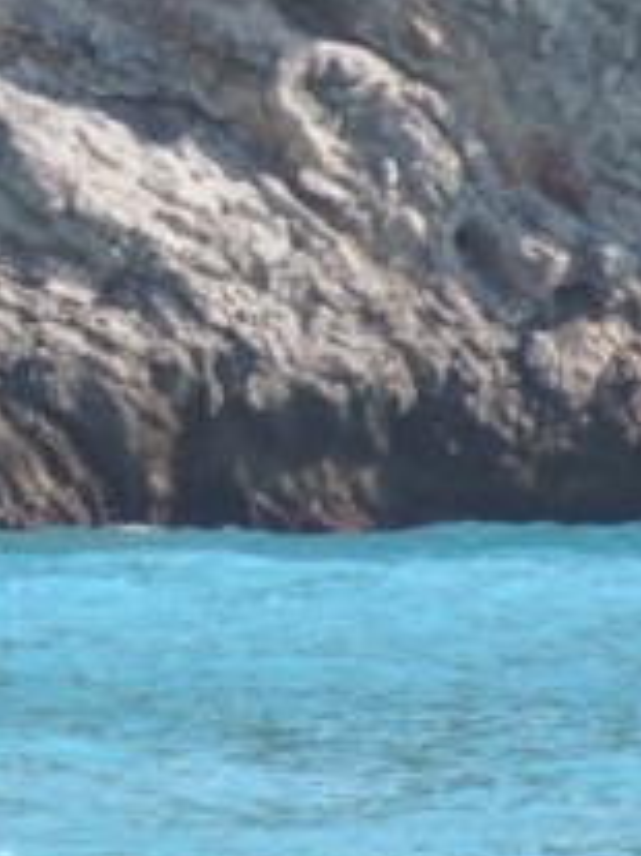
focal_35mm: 1603
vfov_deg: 1.2
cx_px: -548
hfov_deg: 0.9
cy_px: 124
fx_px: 39619
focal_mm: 200
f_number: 5.6
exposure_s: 1/640
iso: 200
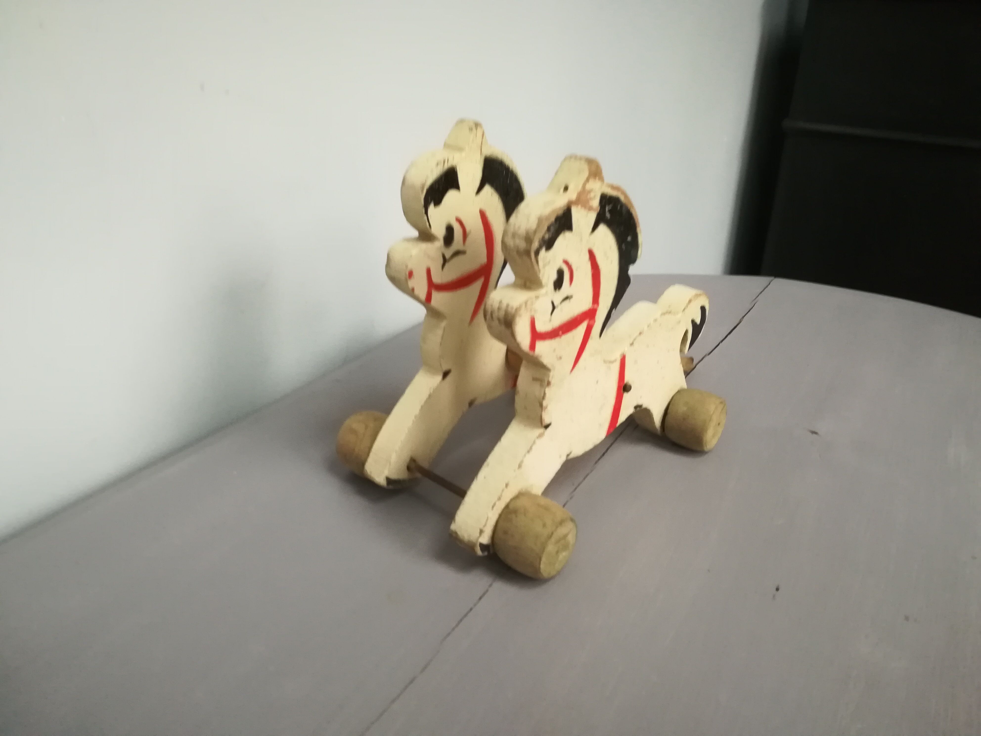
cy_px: 368
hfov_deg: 67.3
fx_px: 737
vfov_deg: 53.1
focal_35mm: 26
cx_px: 490
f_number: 2.2
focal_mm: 3.83
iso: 500
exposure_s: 1/25
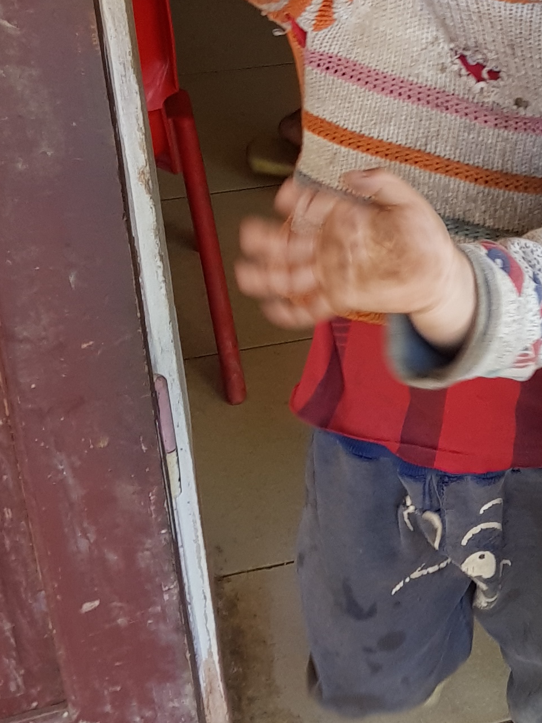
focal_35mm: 82
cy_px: 57
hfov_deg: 16.2
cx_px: 849
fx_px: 1711
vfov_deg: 23.2
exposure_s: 1/100
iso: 64
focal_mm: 4.2
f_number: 1.7
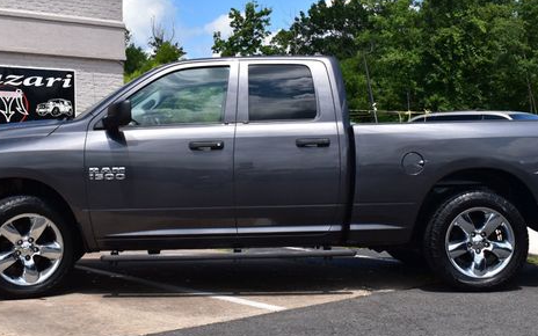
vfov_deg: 24.5
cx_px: 249
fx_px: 773
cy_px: 144
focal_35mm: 53
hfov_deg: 38.4
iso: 320
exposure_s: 1/500
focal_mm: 25
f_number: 11
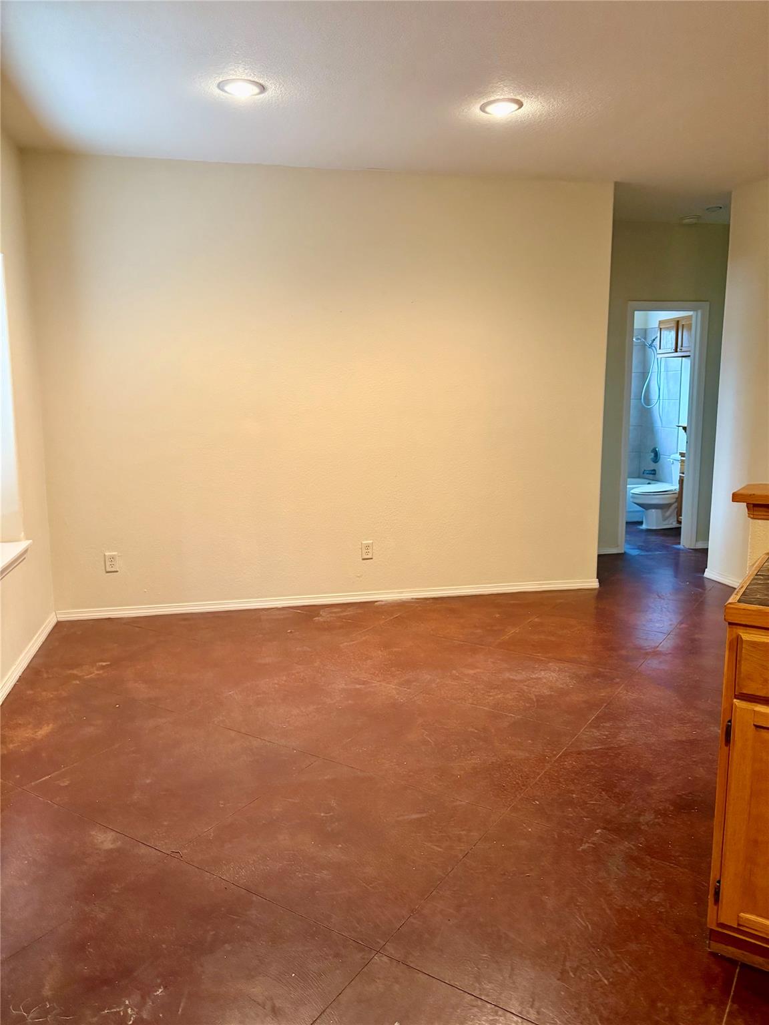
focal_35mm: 26
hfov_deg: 53.1
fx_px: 770
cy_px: 512
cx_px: 384
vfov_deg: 67.3
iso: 320
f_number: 1.6
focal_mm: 5.96
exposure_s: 1/60
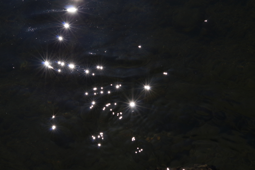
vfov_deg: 13.0
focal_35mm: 105
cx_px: 128
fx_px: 743
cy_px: 85
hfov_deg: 19.5
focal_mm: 70
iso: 400
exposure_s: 1/1250
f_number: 11
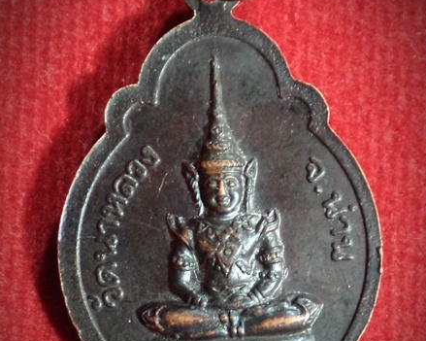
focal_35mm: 52
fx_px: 655
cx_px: 215
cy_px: 203
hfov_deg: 36.0
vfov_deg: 29.1
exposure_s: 1/20
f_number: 4
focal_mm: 6.9
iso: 800
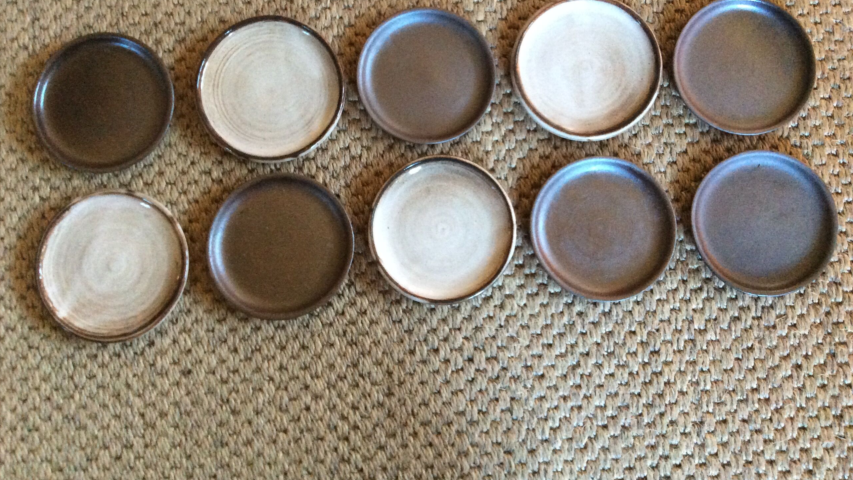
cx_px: 426
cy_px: 170
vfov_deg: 33.5
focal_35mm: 35
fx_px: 792
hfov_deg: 56.6
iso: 320
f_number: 2.4
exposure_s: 1/25
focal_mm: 3.3
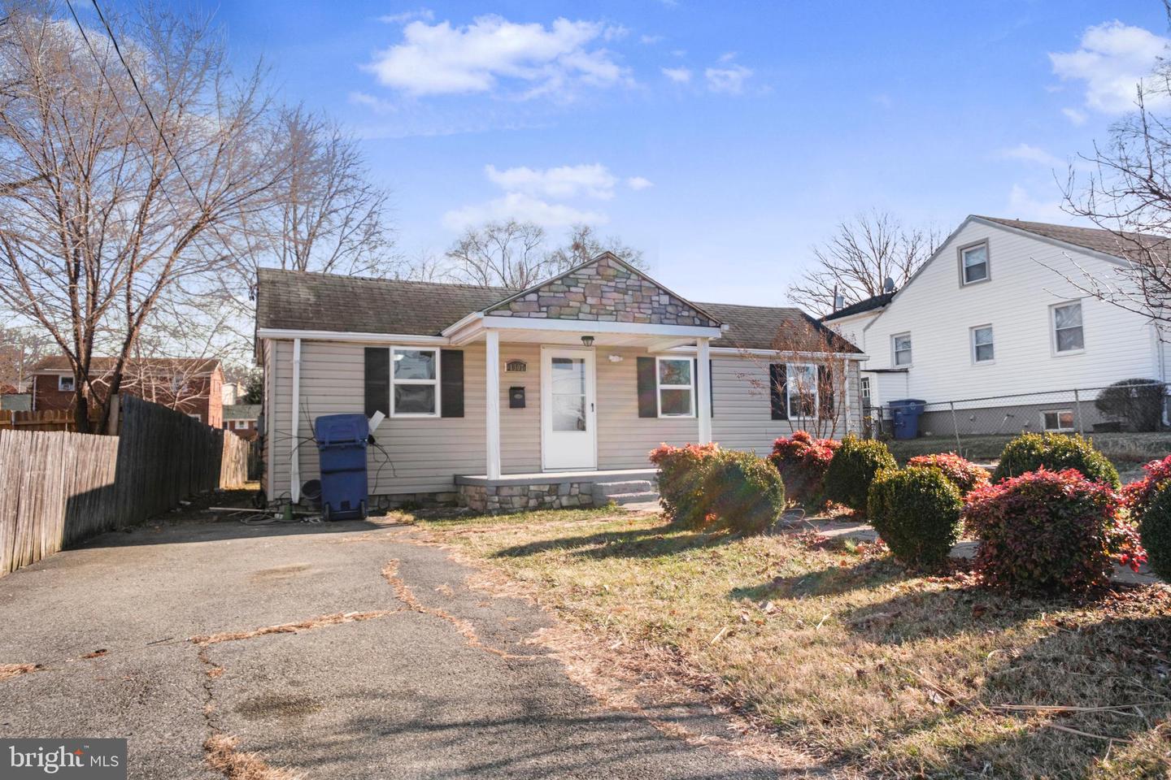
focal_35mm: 23
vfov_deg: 55.1
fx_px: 748
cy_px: 390
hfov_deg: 76.1
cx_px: 586
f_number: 4
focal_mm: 15.1
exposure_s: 1/1900
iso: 320
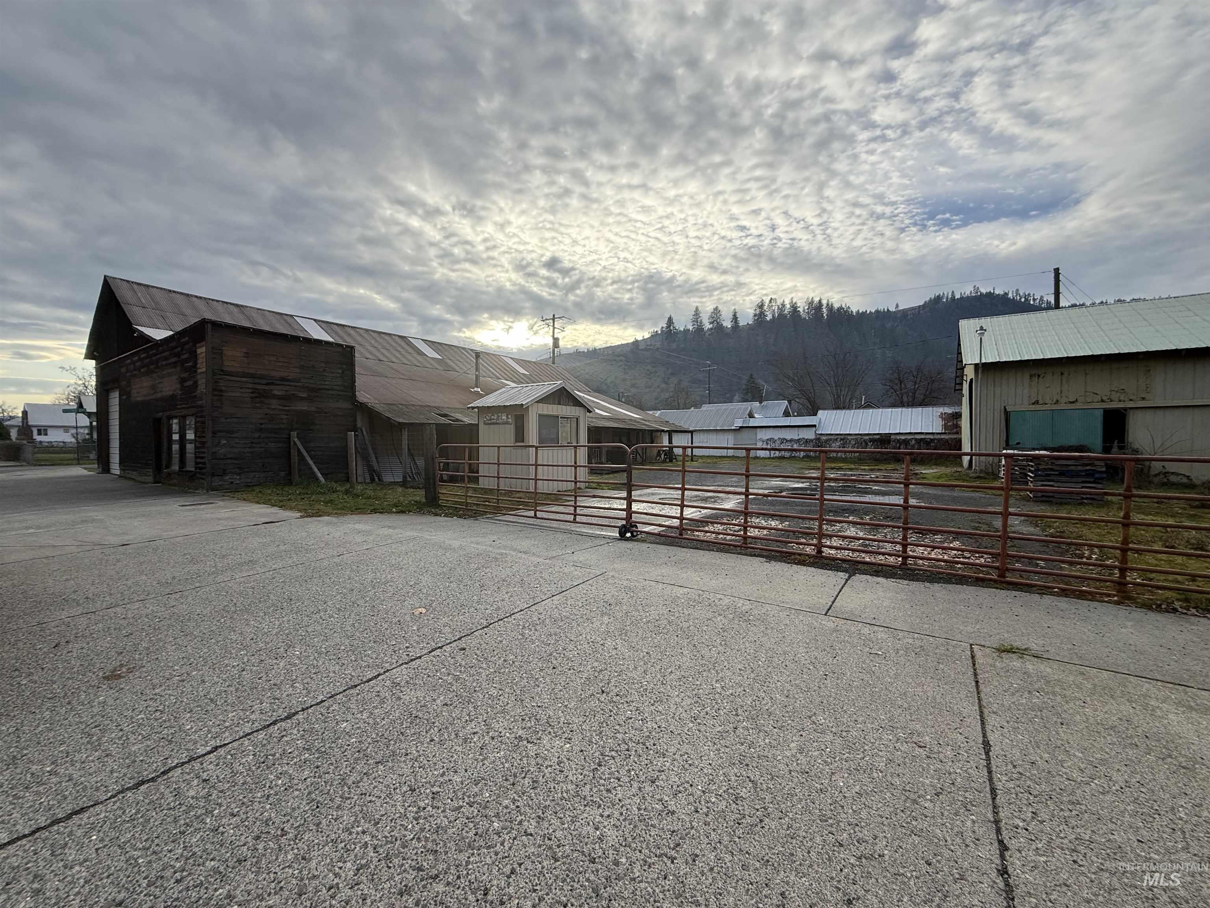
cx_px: 605
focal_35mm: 14
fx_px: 489
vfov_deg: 85.7
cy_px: 454
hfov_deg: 102.1
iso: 64
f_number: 2.2
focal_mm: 2.22
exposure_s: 1/726
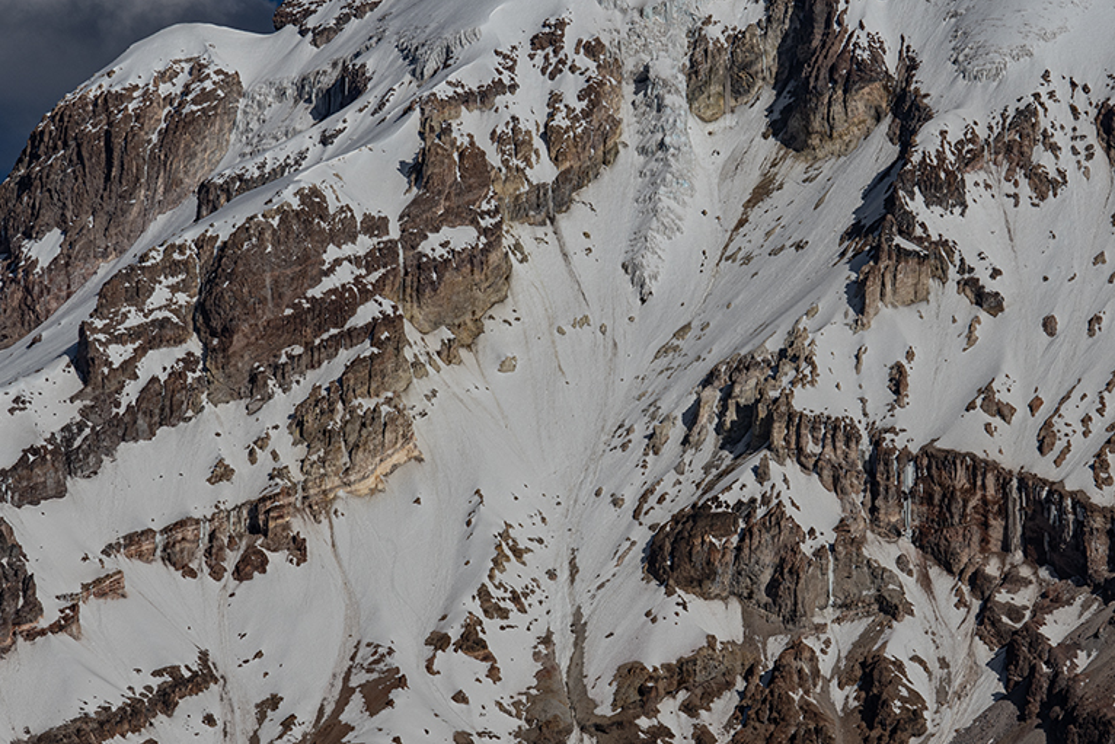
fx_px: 10005
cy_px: 453
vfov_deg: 4.3
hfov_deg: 6.4
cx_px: 738
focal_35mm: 323
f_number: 9
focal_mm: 165
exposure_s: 1/320
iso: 100
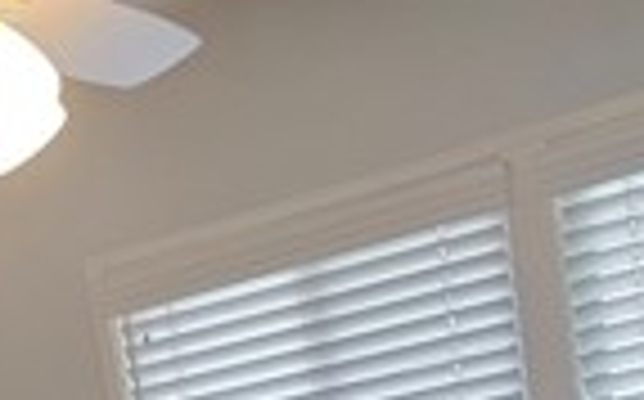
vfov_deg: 10.2
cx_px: 77
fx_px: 1911
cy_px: 1011
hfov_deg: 18.8
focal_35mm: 109
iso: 250
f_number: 1.7
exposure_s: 1/120
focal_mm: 6.3
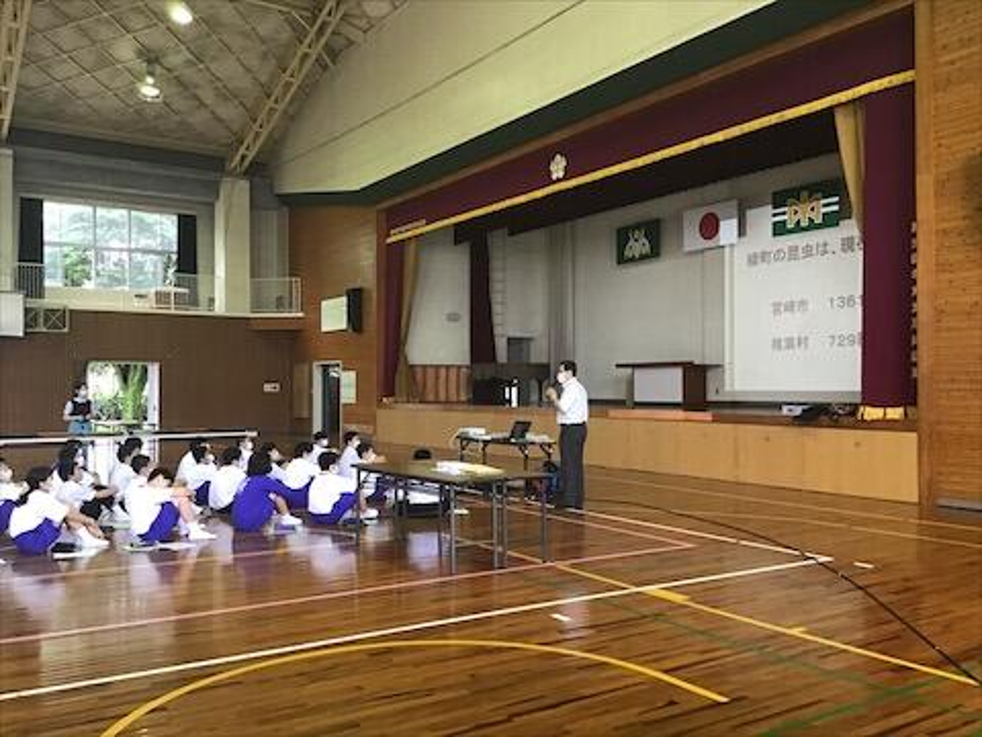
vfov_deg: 45.4
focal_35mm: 31
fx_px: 879
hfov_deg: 58.4
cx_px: 491
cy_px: 368
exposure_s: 1/30
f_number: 2.4
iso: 125
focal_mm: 3.3
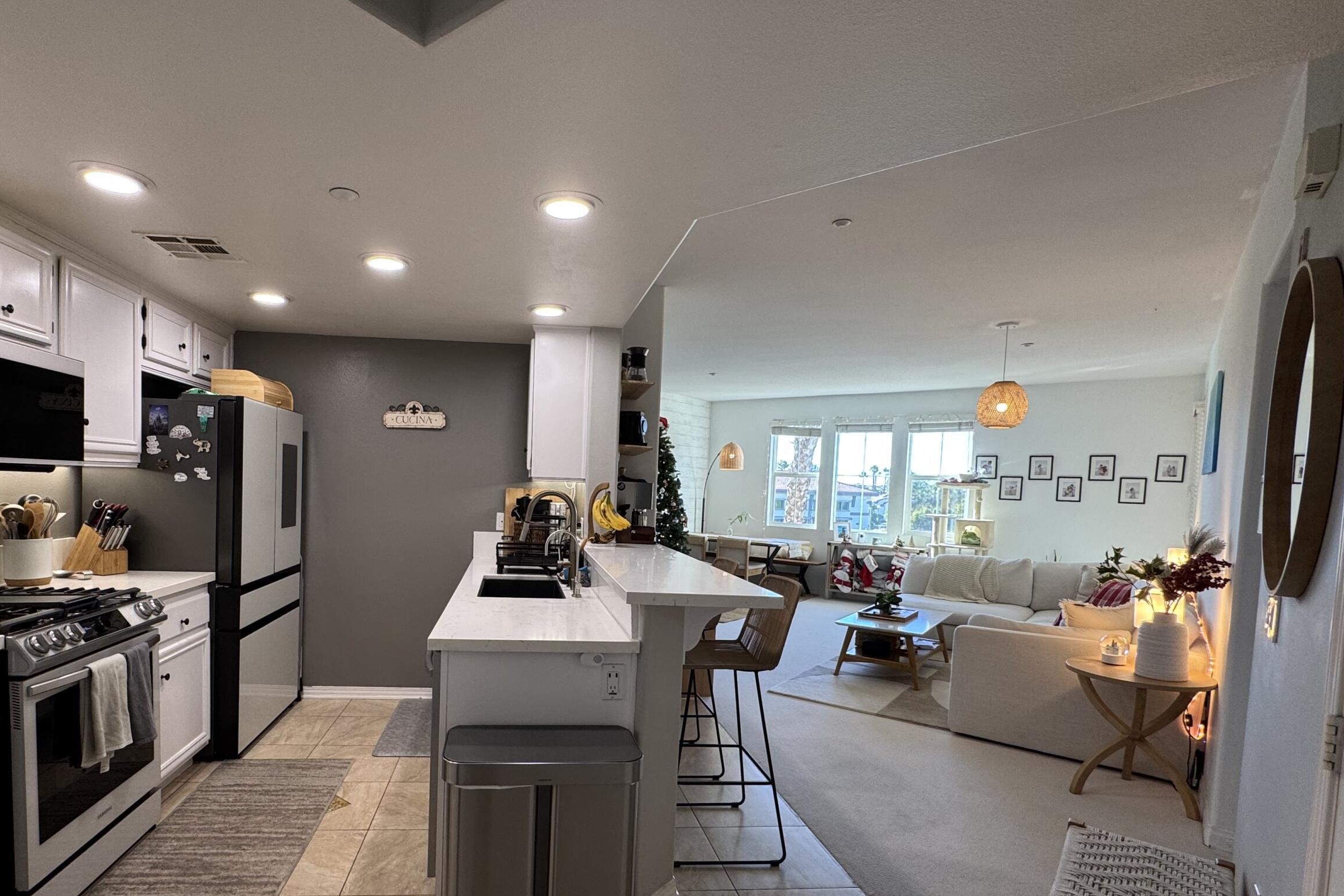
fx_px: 709
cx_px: 576
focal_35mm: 19
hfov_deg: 86.4
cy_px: 528
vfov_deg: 64.1
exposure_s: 1/120
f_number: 2.2
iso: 100
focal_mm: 2.22
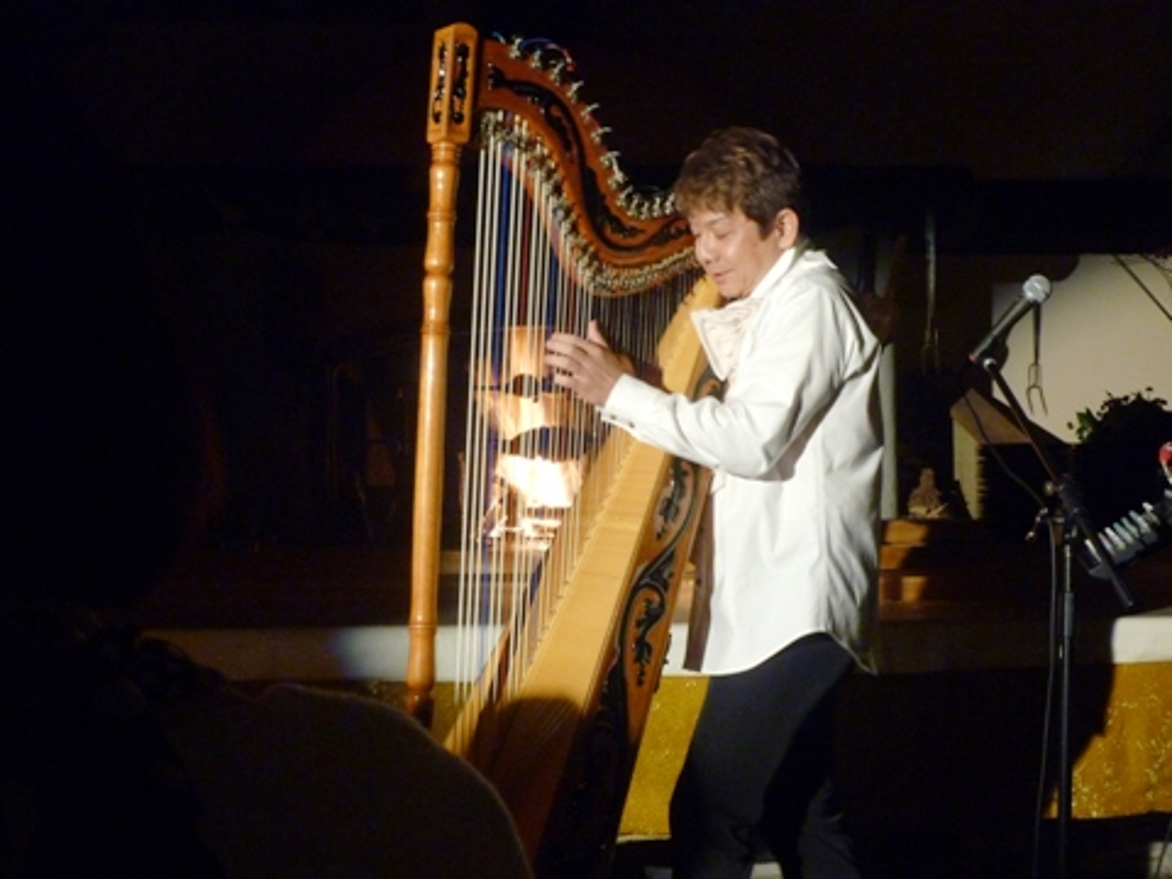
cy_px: 440
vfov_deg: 27.5
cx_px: 586
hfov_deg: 36.2
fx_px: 1794
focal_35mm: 53
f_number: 4.3
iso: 400
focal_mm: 9.3
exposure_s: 1/13
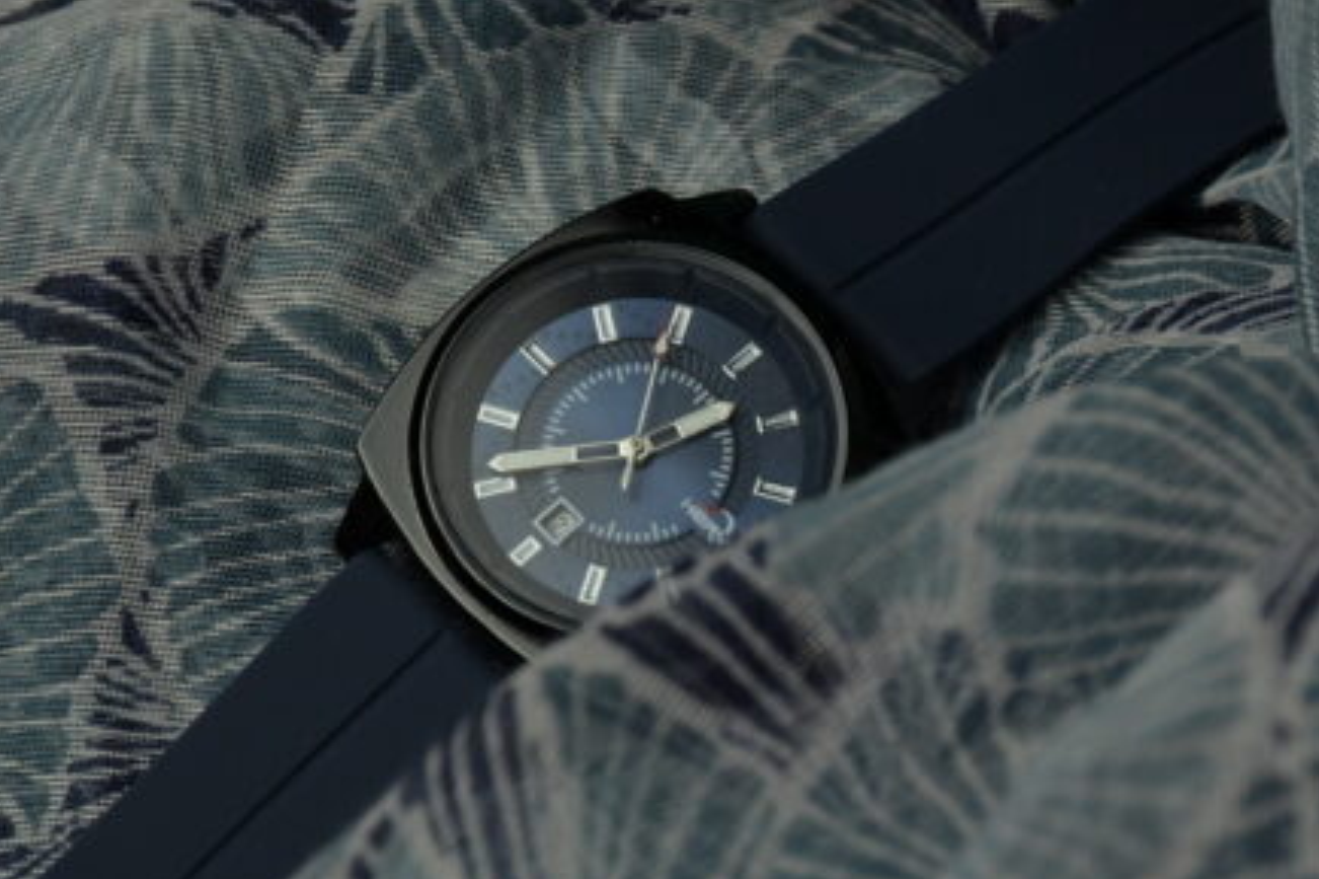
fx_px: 9266
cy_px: 508
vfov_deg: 5.4
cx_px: 790
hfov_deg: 8.1
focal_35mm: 253
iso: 2500
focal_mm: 122
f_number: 11
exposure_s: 1/500
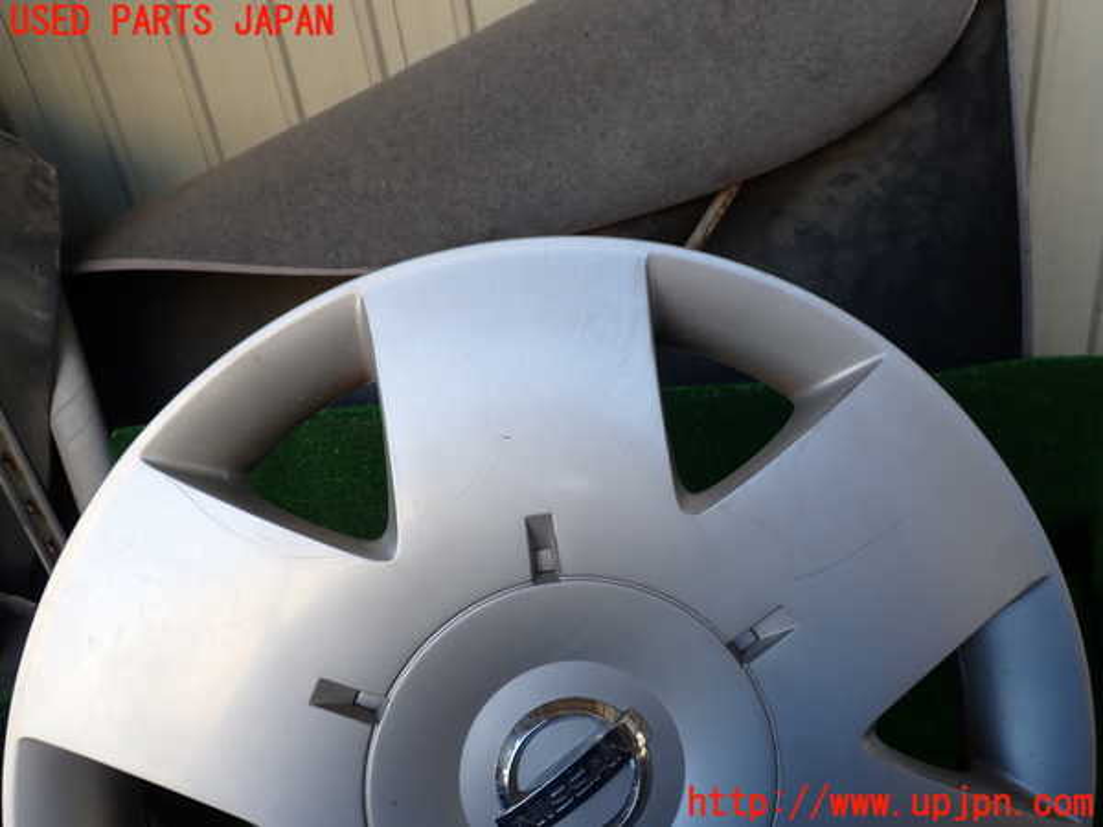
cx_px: 552
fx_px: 797
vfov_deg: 54.9
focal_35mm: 25
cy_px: 414
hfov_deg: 69.4
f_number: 2.8
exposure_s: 1/100
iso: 100
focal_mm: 4.5
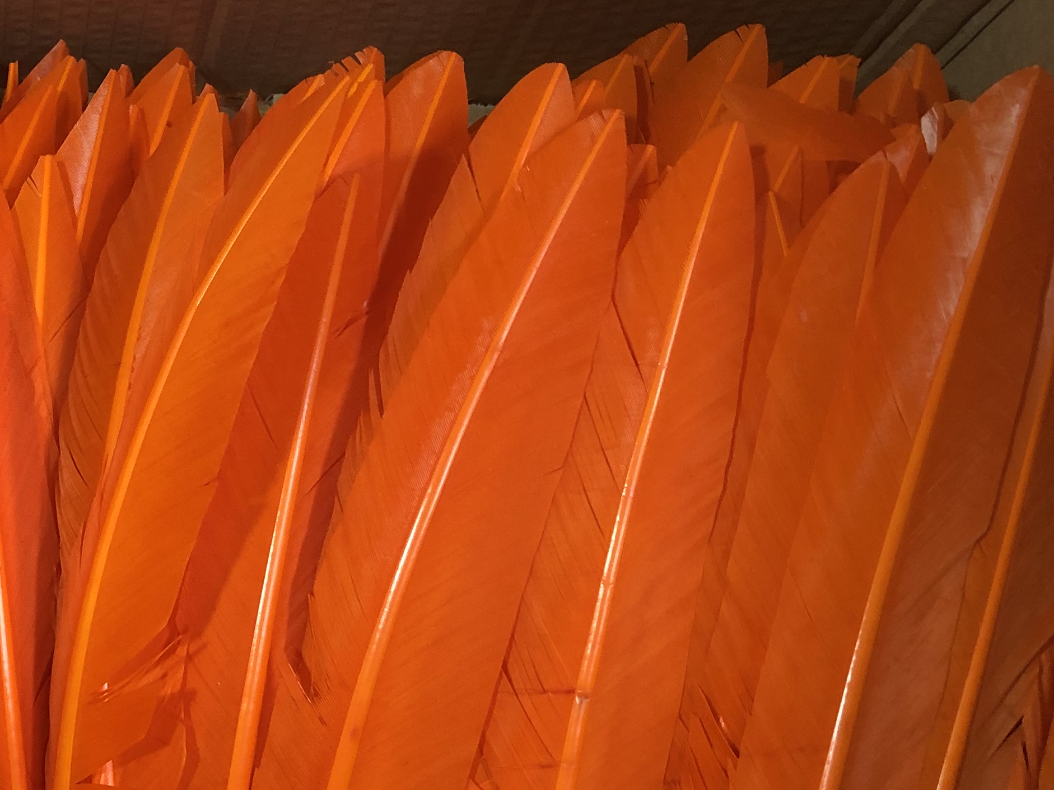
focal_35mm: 60
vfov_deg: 24.1
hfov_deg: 29.7
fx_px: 1827
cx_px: -39
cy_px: 607
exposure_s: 1/15
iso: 40
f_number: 1.8
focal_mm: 4
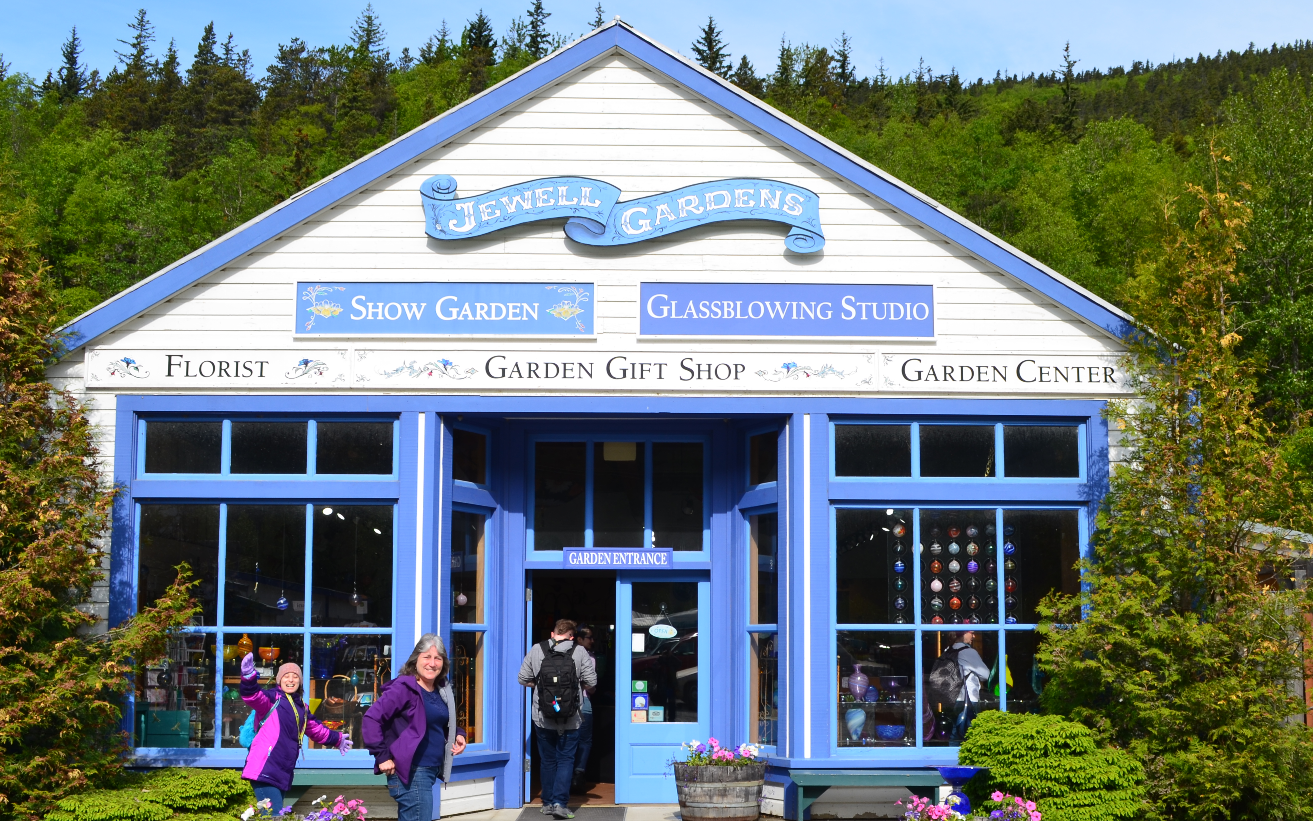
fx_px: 1503
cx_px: 711
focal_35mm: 42
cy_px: 510
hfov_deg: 47.1
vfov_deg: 30.4
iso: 100
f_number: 11
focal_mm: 22
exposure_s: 1/125
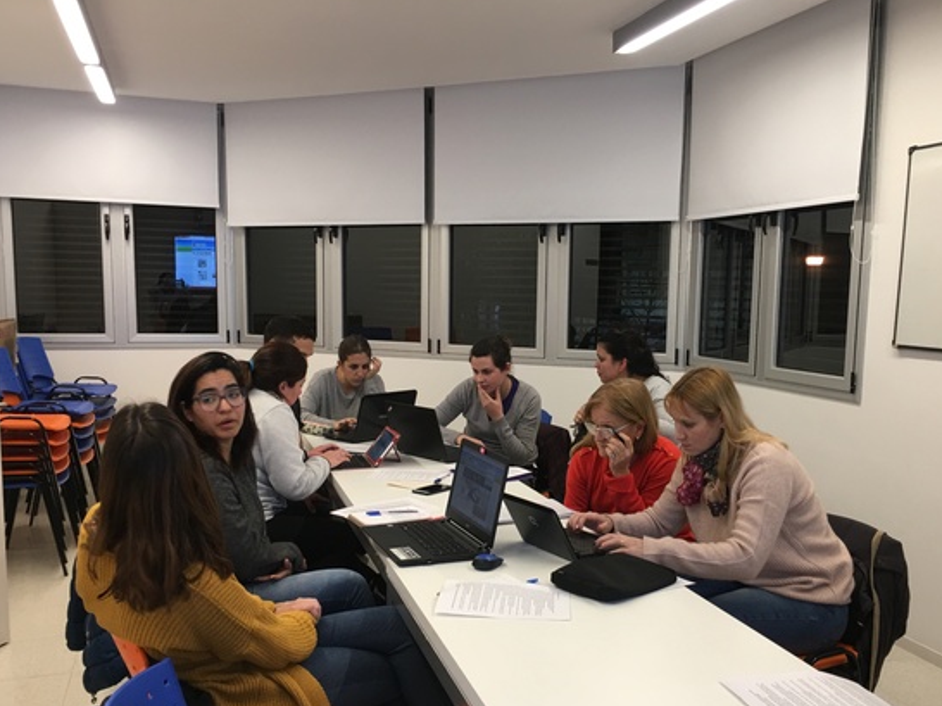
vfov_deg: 41.6
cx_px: 523
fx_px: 925
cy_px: 409
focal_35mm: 34
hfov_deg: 53.9
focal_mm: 4.15
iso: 50
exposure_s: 1/17
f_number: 2.2
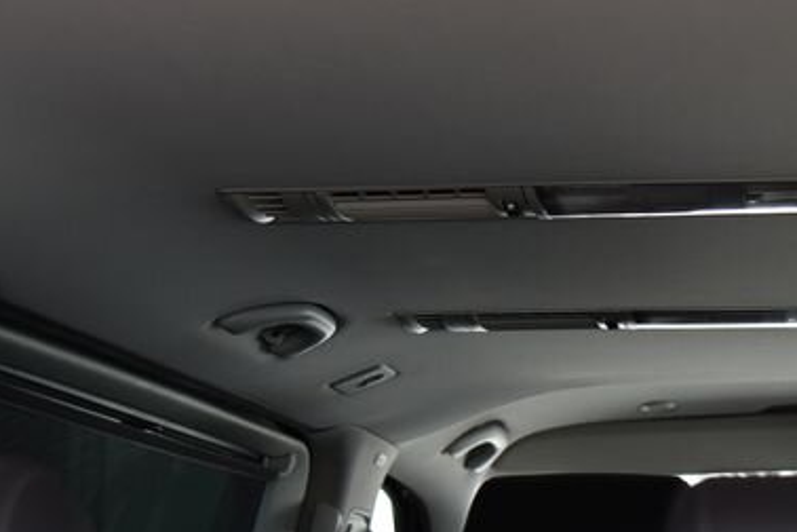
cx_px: 873
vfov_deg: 13.3
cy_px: 266
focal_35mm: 103
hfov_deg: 19.0
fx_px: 2280
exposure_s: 1/60
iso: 500
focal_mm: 38
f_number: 4
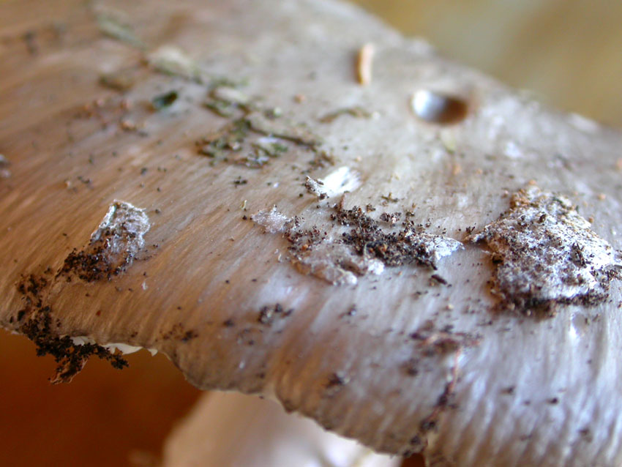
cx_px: 311
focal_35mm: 104
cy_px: 234
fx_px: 1869
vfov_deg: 14.2
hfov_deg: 18.9
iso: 100
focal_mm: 21.5
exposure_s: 1/11.9
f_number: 4
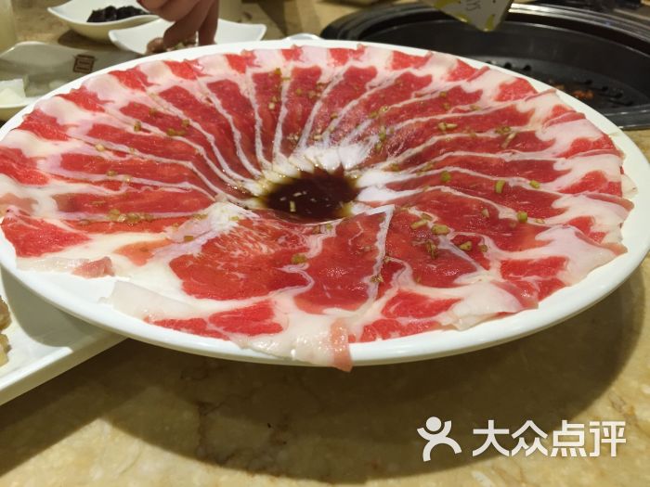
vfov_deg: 48.2
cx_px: 325
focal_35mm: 29
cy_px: 244
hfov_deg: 61.7
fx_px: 545
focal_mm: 4.15
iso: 80
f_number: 2.2
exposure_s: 1/33
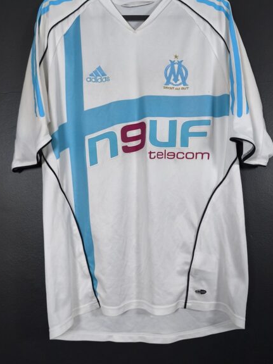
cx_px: 140
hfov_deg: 44.1
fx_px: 337
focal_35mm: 32
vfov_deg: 56.8
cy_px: 182
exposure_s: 1/125
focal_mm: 6.57
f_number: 1.6
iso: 500
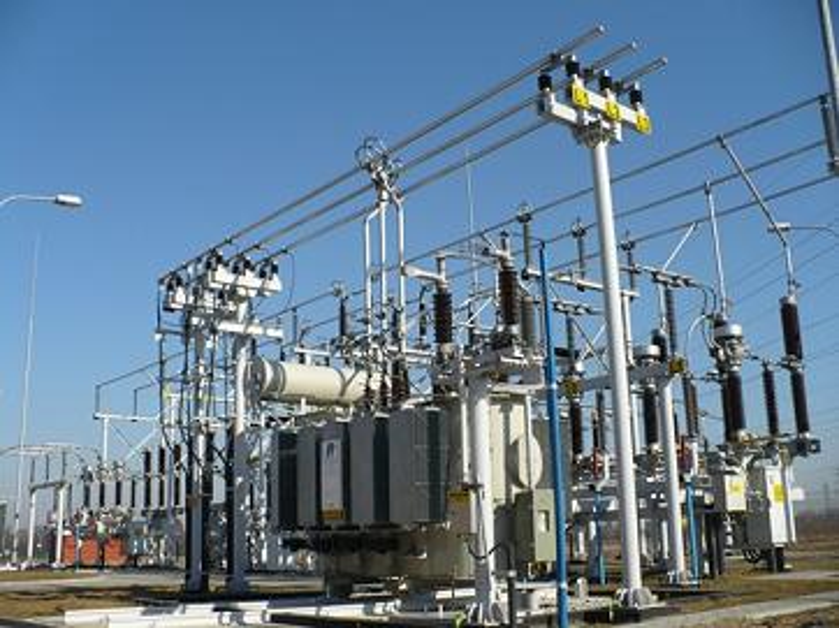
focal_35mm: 37
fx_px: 896
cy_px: 314
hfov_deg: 50.2
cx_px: 420
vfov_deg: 38.6
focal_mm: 6.1
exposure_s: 1/250
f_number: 8
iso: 100
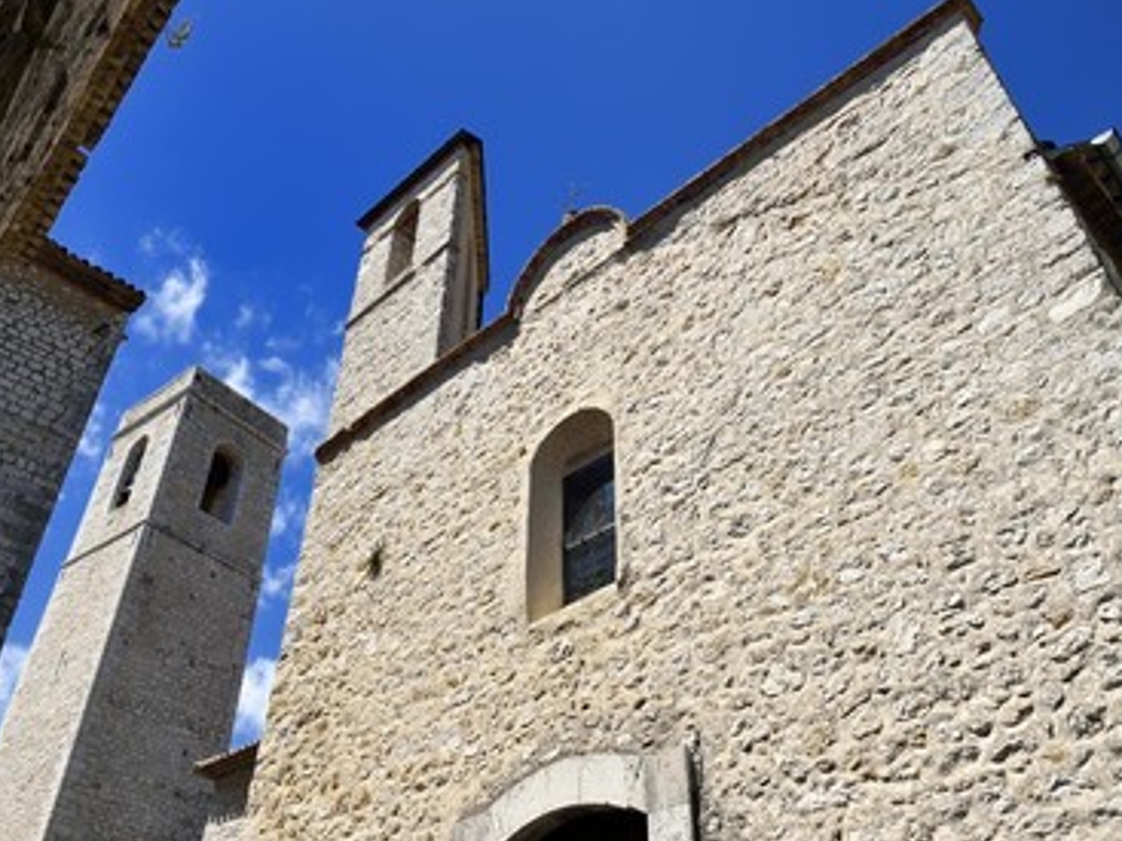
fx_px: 1037
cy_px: 422
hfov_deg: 56.8
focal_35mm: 32
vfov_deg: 44.1
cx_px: 582
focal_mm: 29
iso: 200
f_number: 9
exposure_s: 1/800
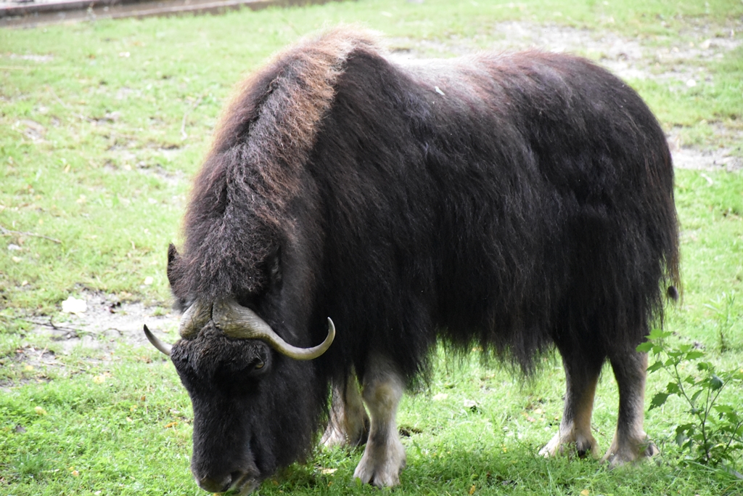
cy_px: 248
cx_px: 372
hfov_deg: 9.8
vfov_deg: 6.5
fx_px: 4334
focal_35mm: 210
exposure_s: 1/500
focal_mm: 140
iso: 6400
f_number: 5.6
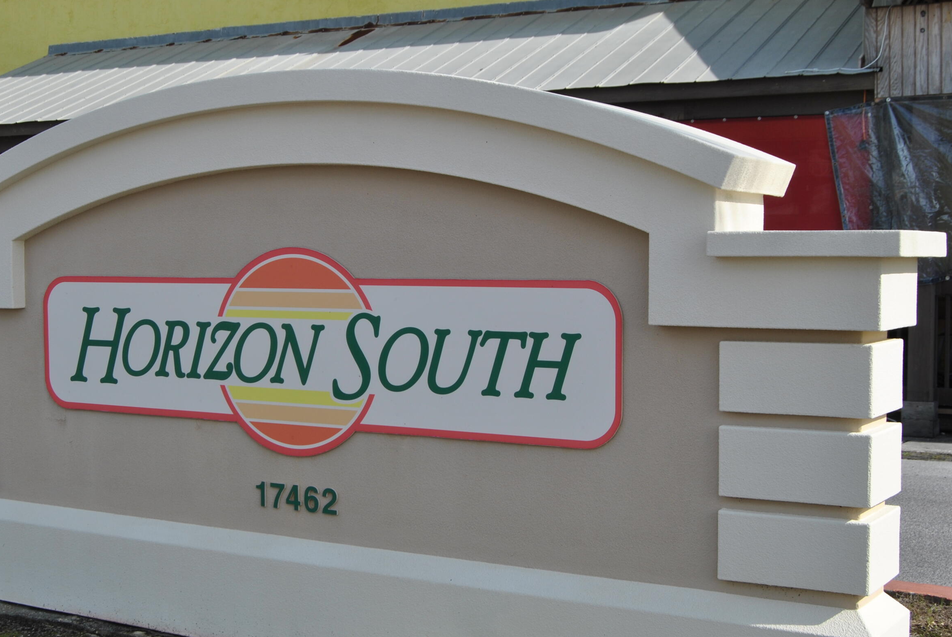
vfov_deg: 25.1
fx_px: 1430
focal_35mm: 54
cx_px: 375
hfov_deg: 36.7
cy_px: 362
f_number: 8
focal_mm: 28
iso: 100
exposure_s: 1/250
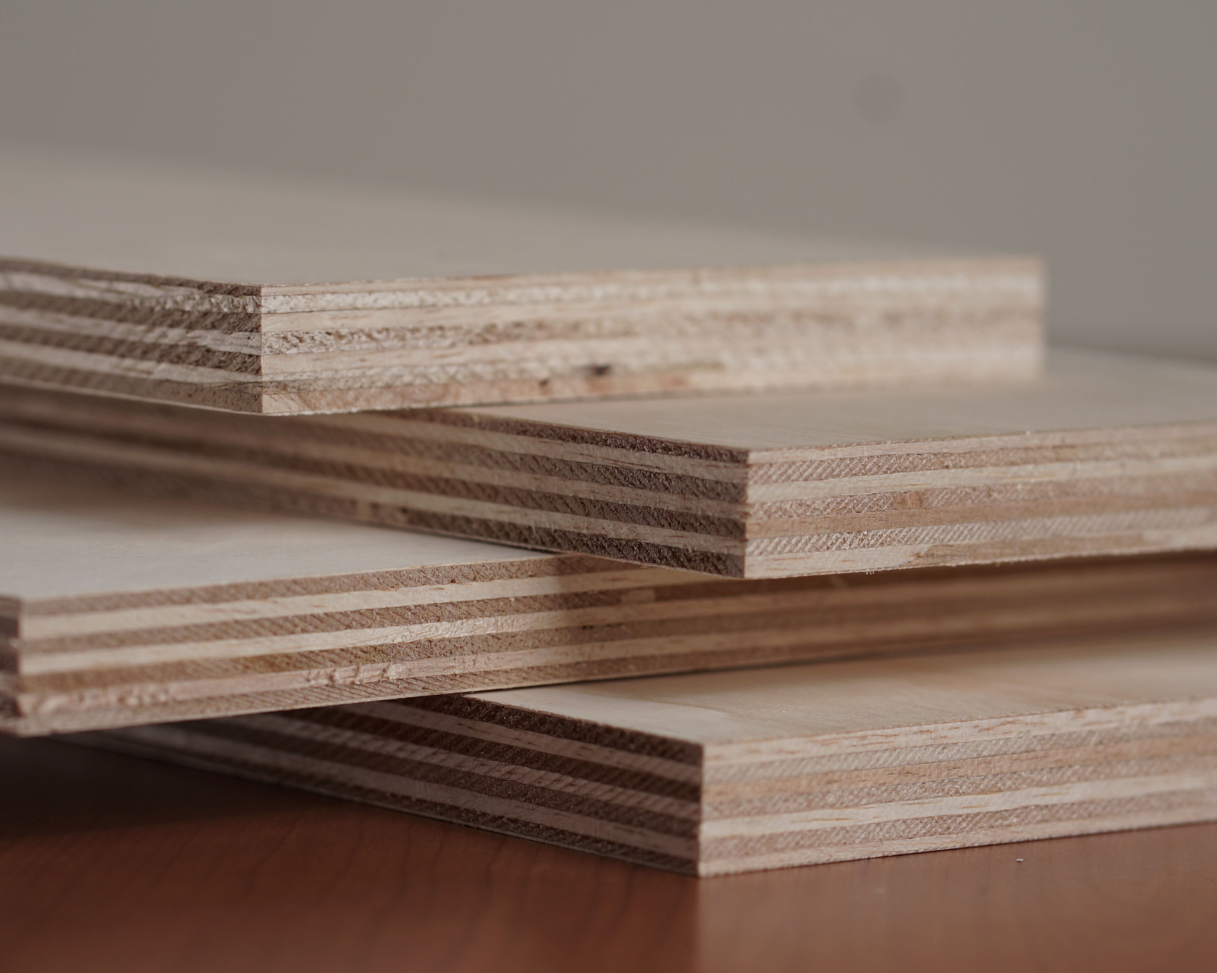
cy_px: 484
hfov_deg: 13.4
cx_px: 550
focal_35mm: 144
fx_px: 5186
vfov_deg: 10.7
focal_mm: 85
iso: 100
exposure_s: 1/100
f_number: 4
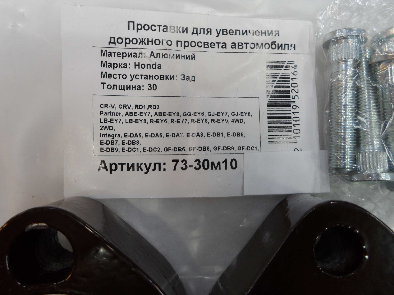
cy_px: 145
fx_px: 296
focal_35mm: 26
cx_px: 197
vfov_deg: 53.1
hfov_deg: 67.3
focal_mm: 4.5
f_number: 2.5
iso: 100
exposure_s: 1/30
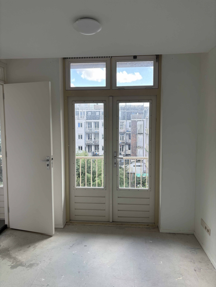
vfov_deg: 67.3
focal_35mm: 26
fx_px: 216
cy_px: 144
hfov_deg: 53.1
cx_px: 108
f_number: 1.6
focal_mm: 5.96
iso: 40
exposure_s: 1/184
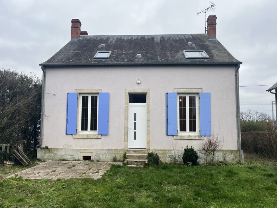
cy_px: 104
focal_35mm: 26
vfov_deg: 53.1
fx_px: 208
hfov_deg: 67.3
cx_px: 138
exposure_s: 1/653
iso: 50
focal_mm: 5.1
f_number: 1.6
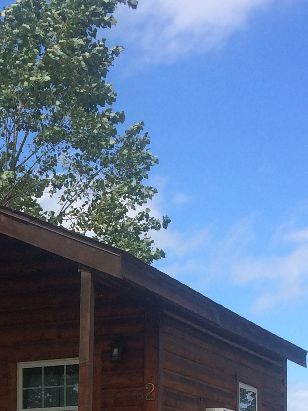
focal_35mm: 94
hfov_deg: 15.4
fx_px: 1115
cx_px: -17
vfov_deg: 19.8
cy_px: 468
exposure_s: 1/1580
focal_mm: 4.15
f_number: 2.2
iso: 32
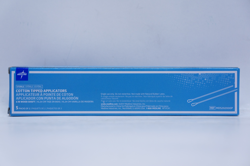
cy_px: 83
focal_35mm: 46
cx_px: 125
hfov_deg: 42.4
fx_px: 323
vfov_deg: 28.9
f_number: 4.5
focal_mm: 31
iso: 800
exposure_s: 1/160
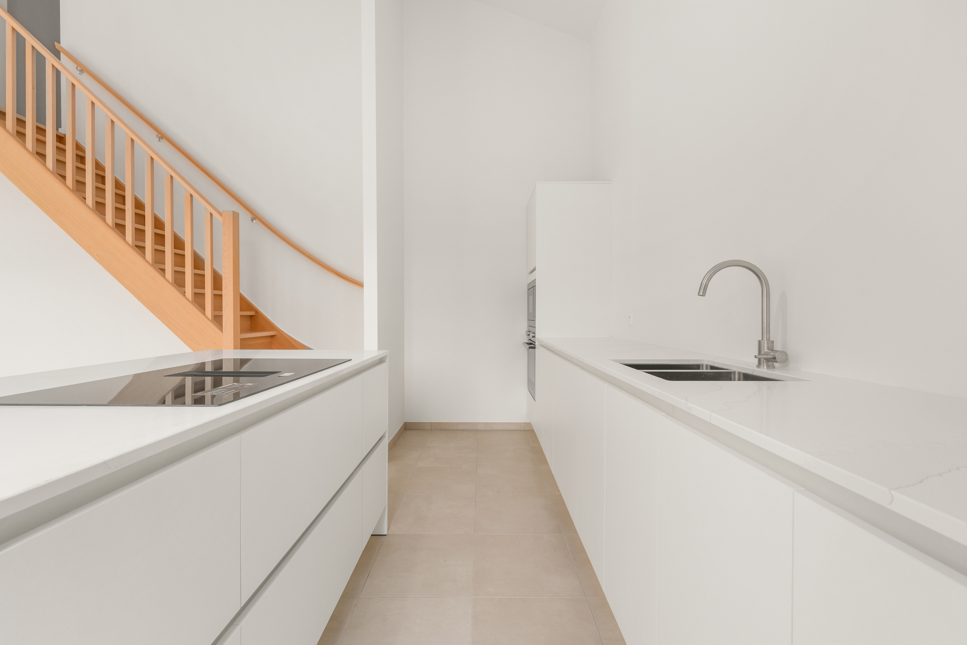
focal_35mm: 14
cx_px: 484
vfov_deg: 81.2
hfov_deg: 104.3
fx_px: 376
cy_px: 322
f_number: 9
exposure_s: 1/25
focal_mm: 14
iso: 250
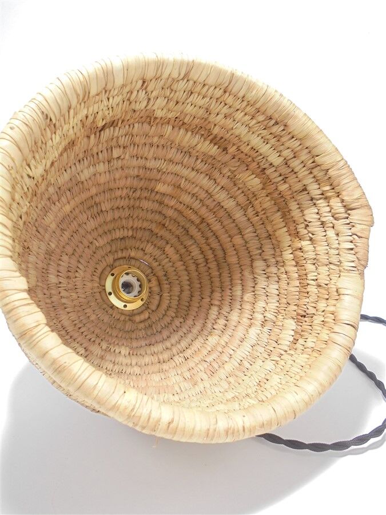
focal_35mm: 29
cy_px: 258
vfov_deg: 61.7
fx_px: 431
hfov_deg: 48.2
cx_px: 193
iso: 200
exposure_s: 1/30
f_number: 3.7
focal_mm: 5.3
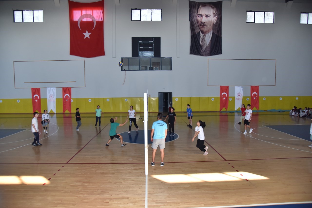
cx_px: 156
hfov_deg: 73.7
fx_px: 208
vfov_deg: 53.2
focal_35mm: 24
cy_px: 104
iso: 1000
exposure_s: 1/250
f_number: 5
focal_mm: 24
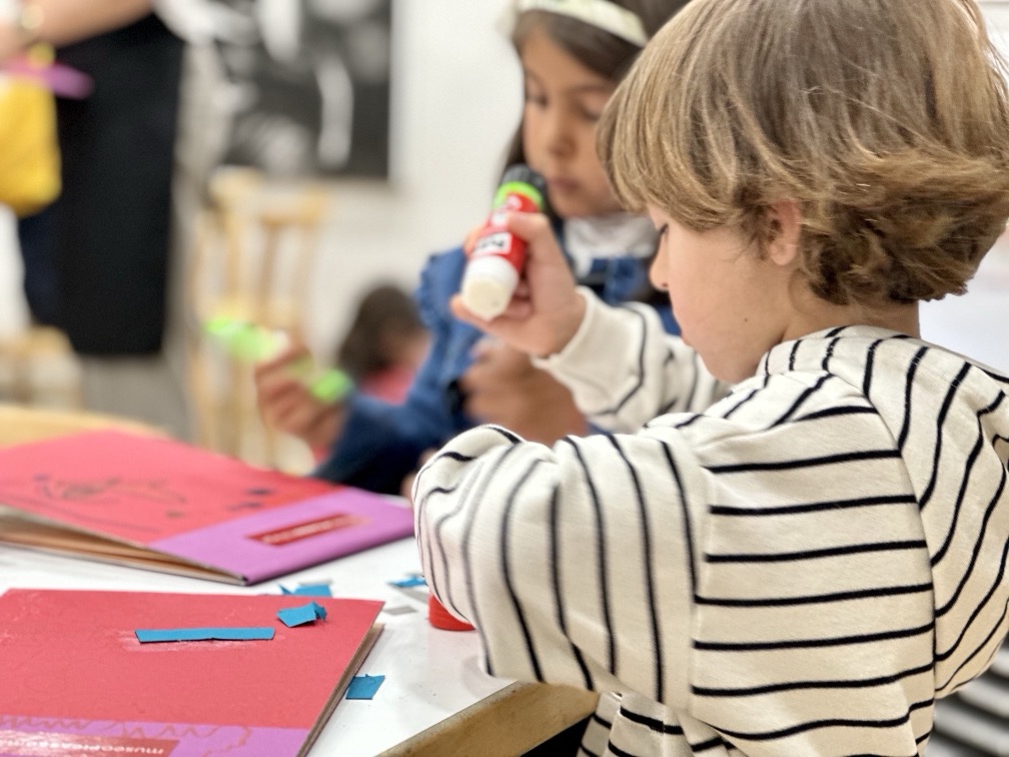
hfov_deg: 25.3
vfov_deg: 19.1
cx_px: 504
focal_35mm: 77
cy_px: 378
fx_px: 2244
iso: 250
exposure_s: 1/33
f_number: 2.8
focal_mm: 9
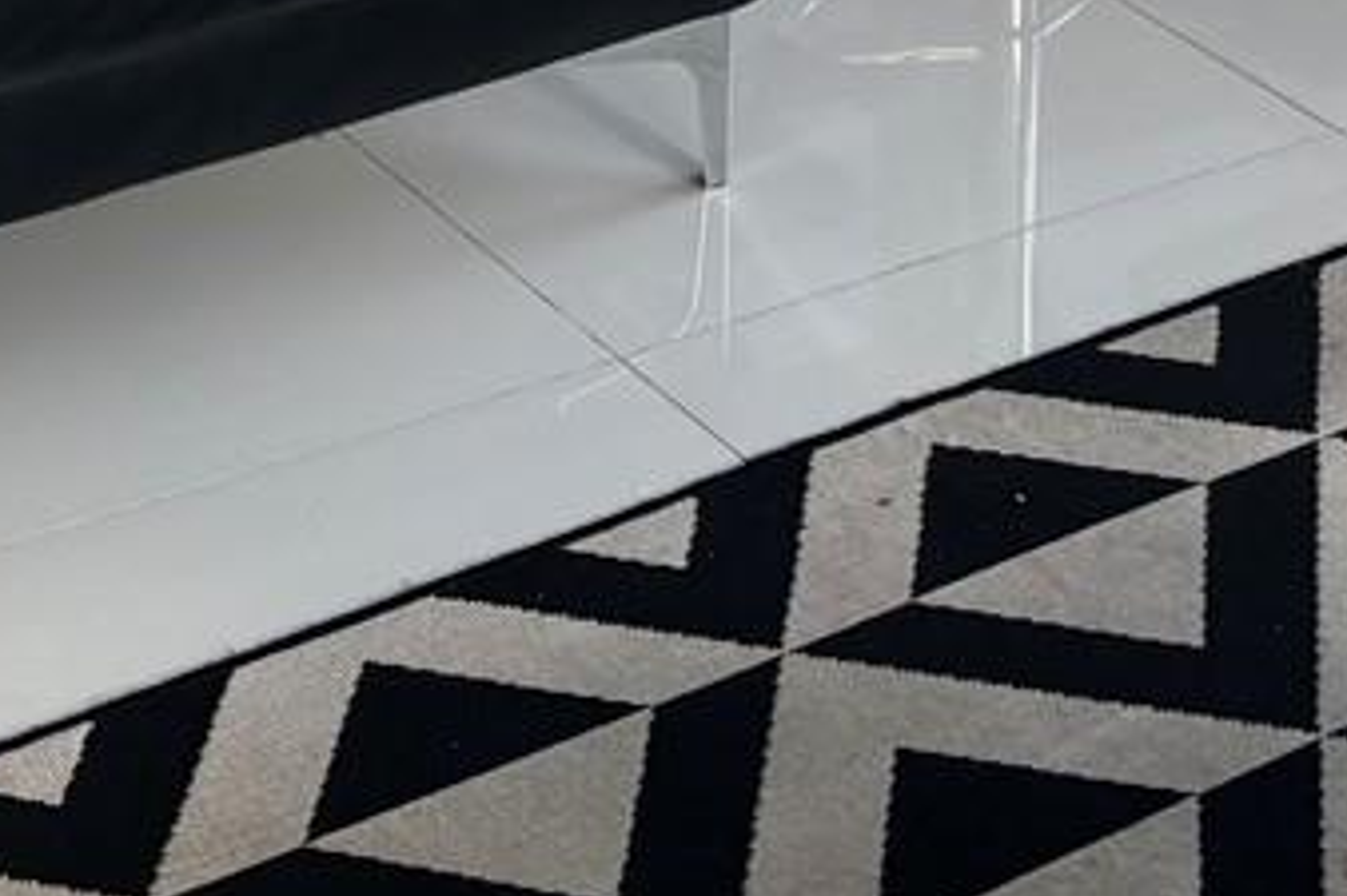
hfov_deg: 16.0
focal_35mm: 128
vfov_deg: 9.4
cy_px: -1350
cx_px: 395
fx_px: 4787
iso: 40
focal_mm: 5.96
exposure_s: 1/120
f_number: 1.6
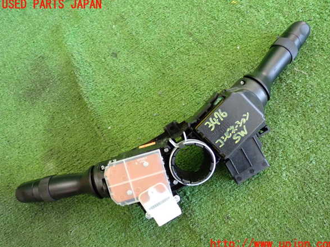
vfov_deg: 38.7
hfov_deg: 50.1
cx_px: 168
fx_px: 353
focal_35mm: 37
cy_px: 125
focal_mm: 6.37
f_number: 2.5
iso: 1000
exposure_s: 1/125
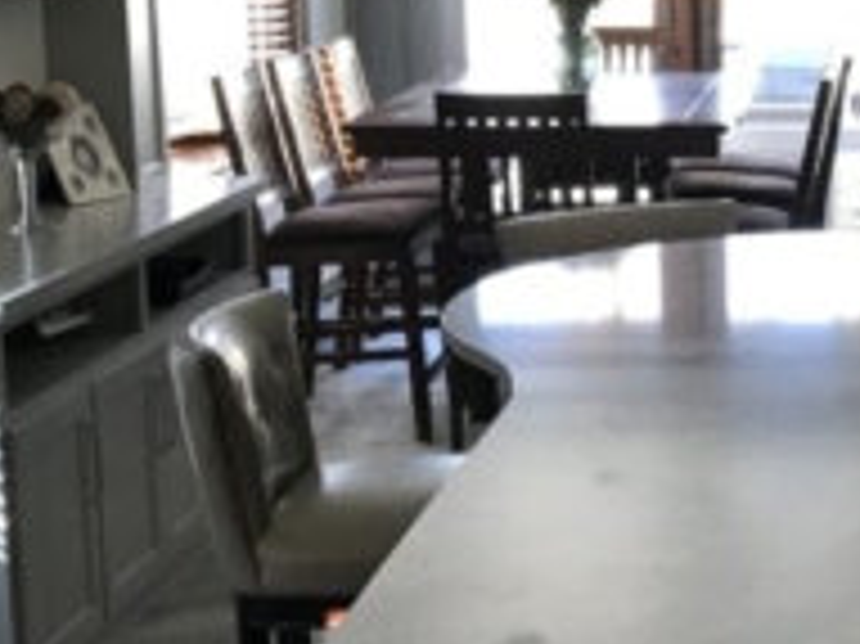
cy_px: 261
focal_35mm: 94
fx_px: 2334
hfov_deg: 20.4
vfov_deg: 15.7
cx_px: 788
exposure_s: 1/30
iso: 40
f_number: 1.8
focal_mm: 3.99
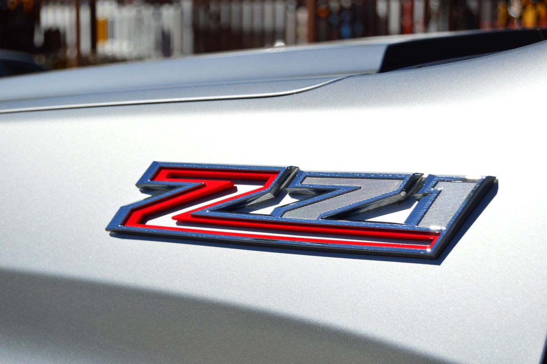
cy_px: 182
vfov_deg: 16.5
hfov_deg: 24.6
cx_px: 274
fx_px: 1252
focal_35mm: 82
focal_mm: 55
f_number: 7.1
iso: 400
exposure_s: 1/4000
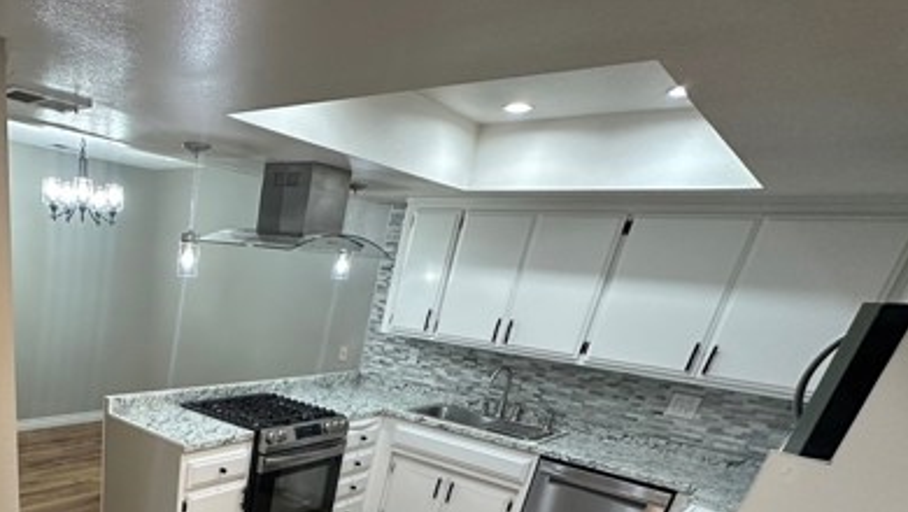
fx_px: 602
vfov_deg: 39.6
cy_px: 531
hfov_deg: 67.1
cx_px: 182
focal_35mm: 25
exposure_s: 1/120
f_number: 2.2
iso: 250
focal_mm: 2.22
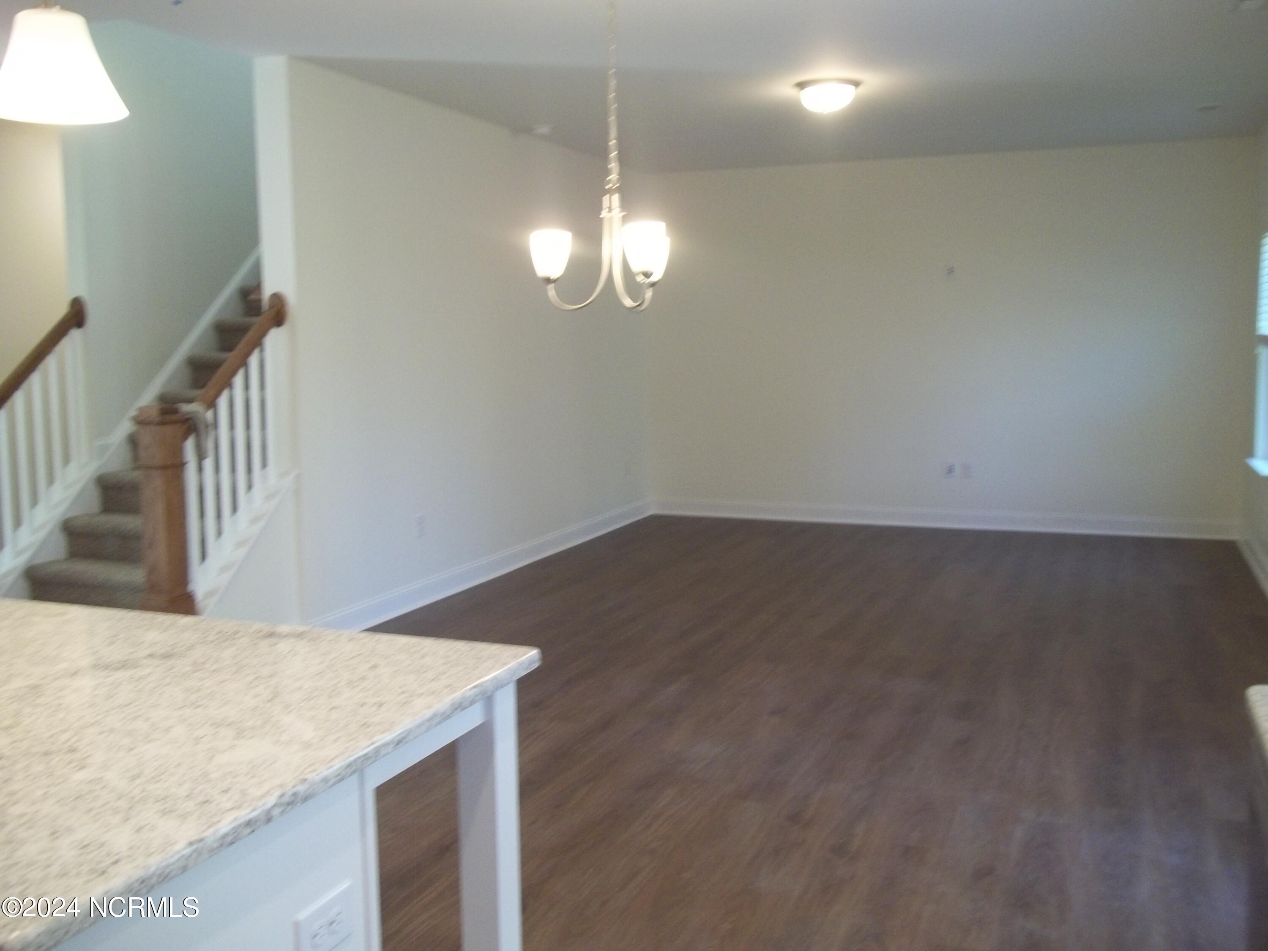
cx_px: 634
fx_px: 1172
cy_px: 476
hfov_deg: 56.8
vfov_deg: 44.2
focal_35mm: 32
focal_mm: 5.7
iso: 160
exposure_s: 1/40
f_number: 2.9
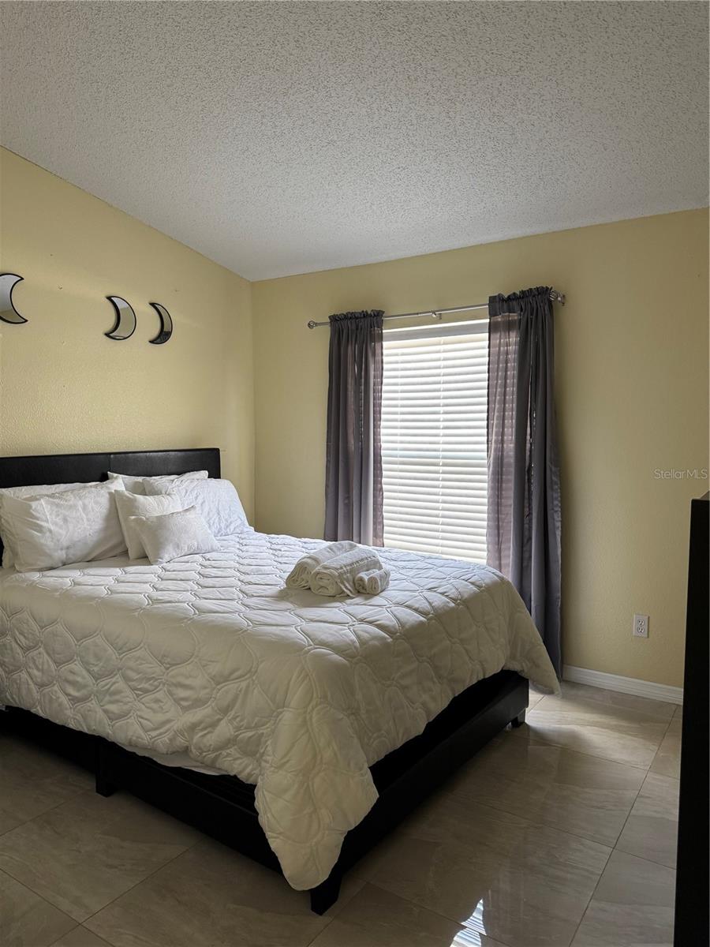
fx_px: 656
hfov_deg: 56.8
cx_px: 355
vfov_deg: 71.6
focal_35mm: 24
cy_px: 474
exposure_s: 1/60
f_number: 1.78
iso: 200
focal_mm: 6.76
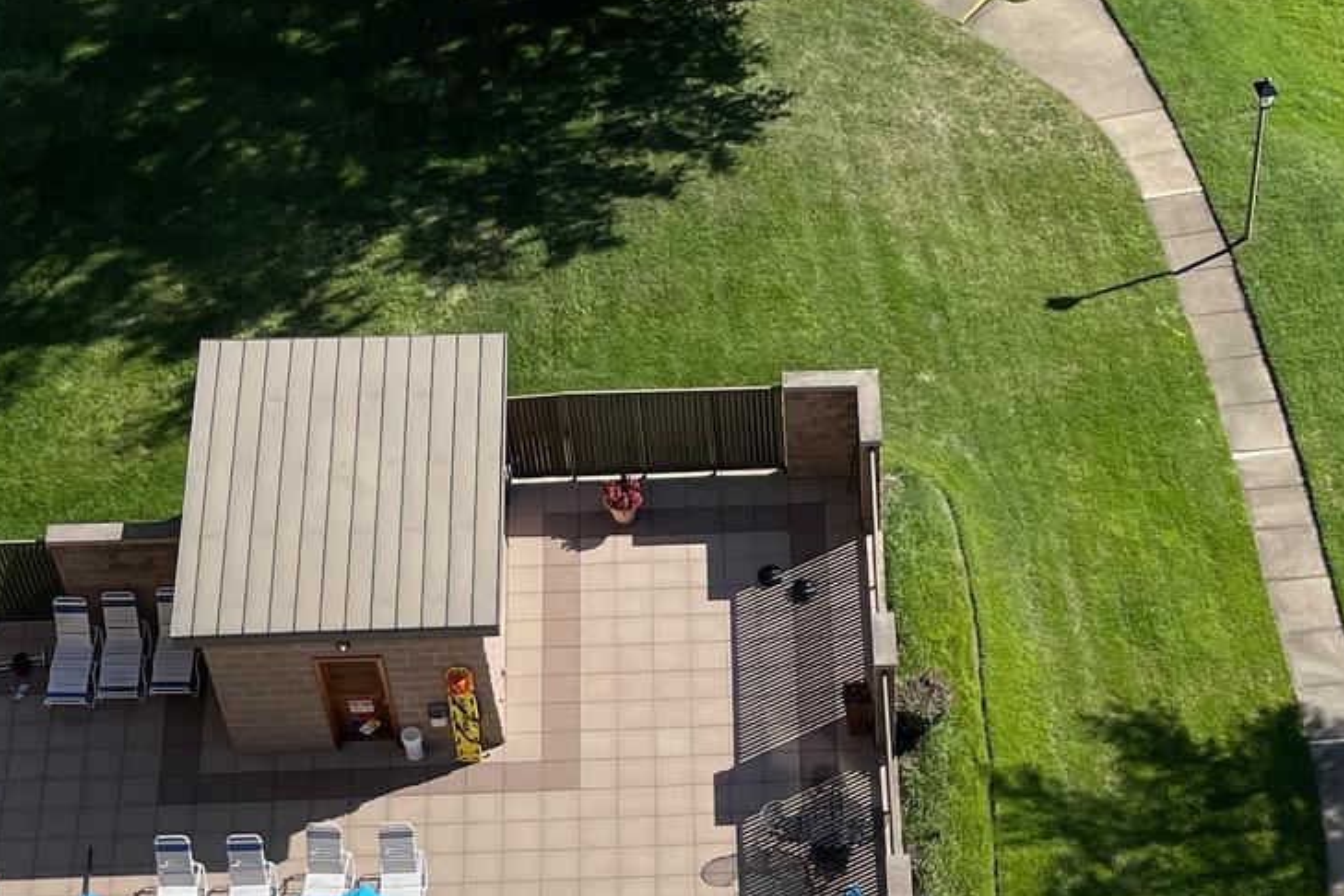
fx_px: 2837
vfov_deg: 16.5
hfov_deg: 26.5
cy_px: 1316
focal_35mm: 76
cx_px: 920
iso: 32
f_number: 1.6
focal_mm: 4.2
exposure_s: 1/2618
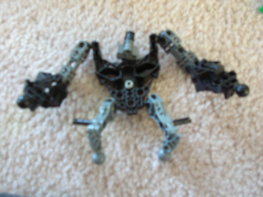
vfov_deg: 30.3
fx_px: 365
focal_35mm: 48
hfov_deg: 39.7
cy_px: 98
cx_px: 132
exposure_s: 1/3.3
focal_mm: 8
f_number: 3.2
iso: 200
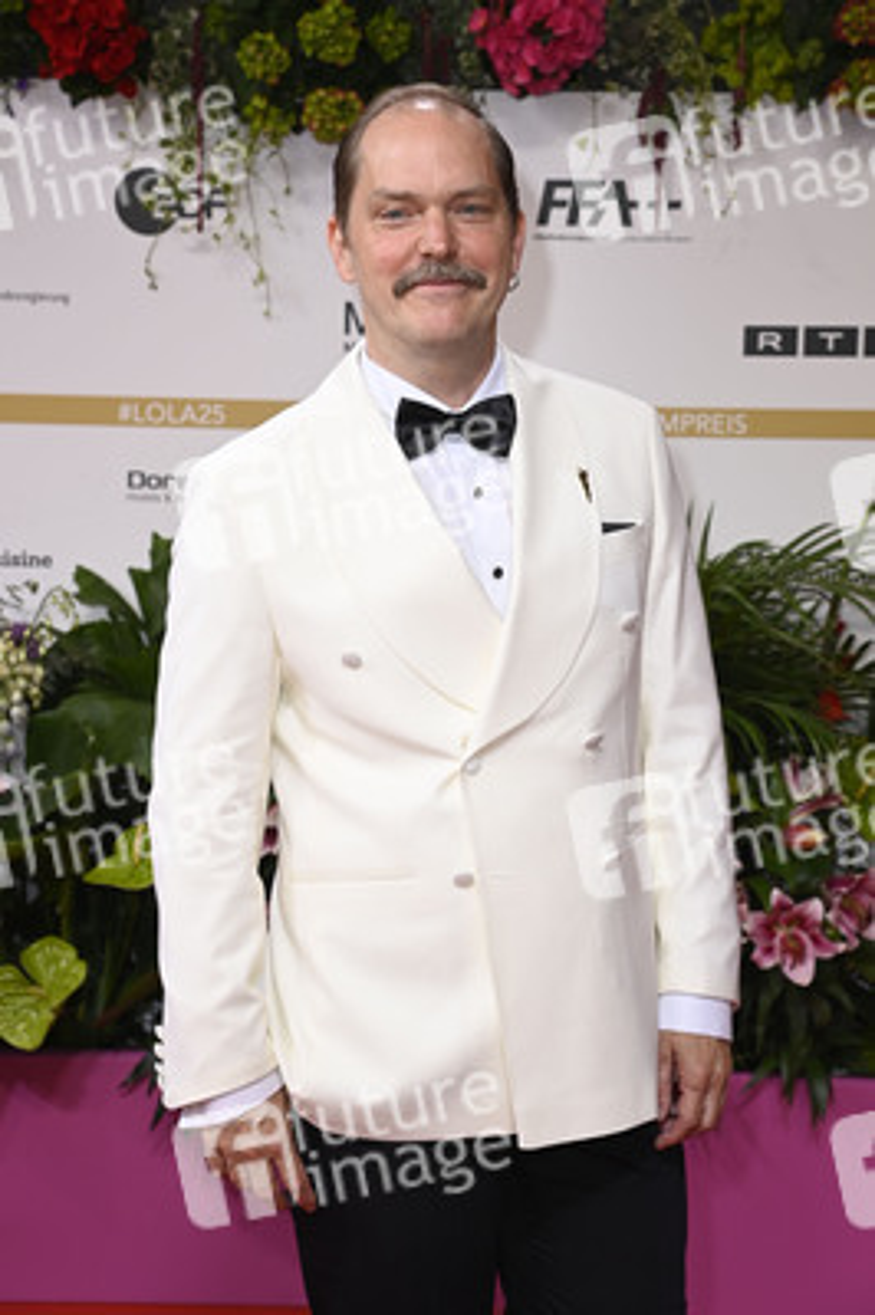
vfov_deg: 30.5
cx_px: 438
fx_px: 2410
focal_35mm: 66
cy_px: 658
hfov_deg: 20.6
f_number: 6.3
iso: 640
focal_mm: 66
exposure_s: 1/200
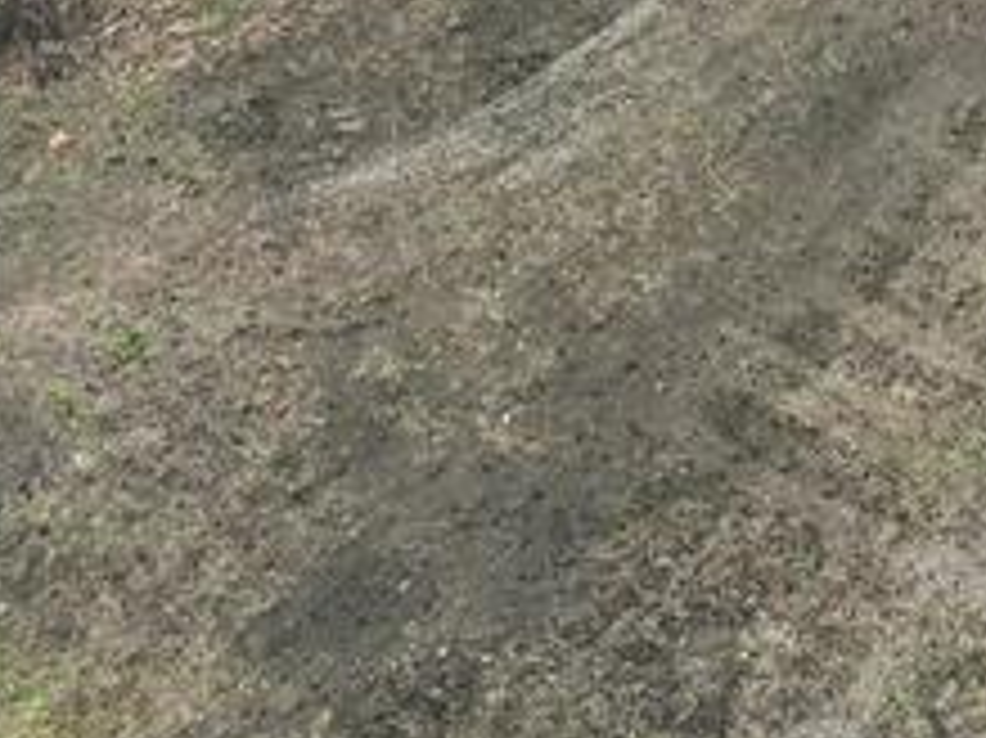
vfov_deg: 12.2
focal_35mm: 112
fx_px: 3188
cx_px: 1346
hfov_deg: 16.4
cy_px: -538
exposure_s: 1/400
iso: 100
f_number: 2.8
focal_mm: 12.29
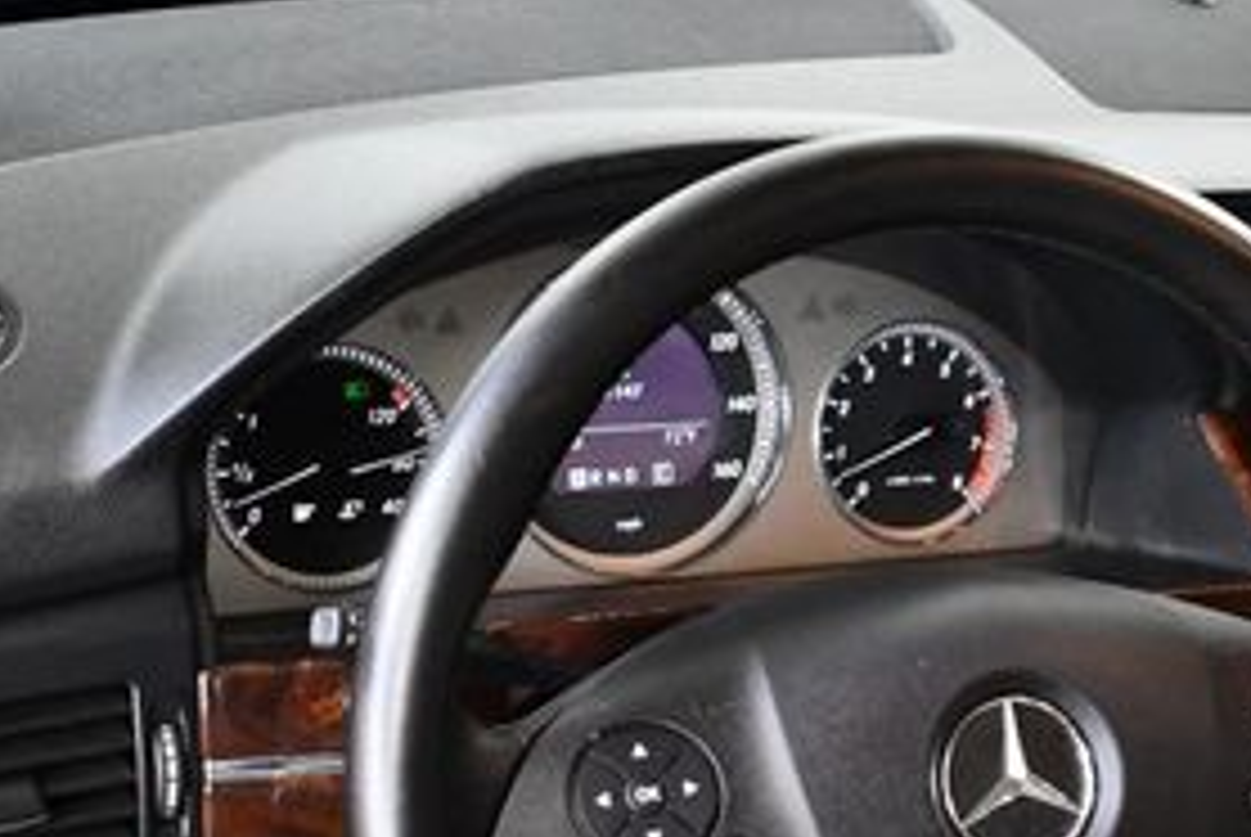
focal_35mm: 83
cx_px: 1134
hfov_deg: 23.8
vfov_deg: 16.3
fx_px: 2887
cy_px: 729
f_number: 3.5
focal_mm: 18
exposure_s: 1/125
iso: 3200
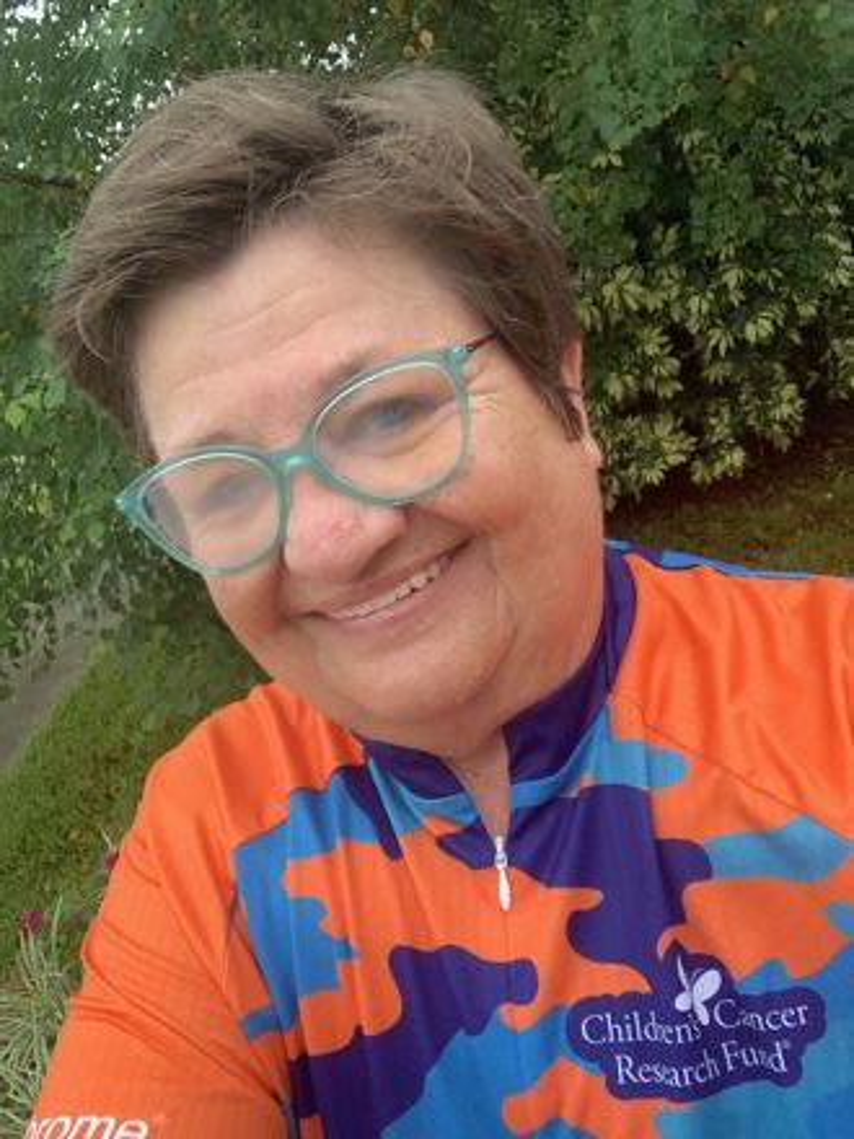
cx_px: 427
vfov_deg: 56.8
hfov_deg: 44.2
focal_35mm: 32
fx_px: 1053
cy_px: 570
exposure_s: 1/121
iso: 64
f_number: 2.2
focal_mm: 2.87
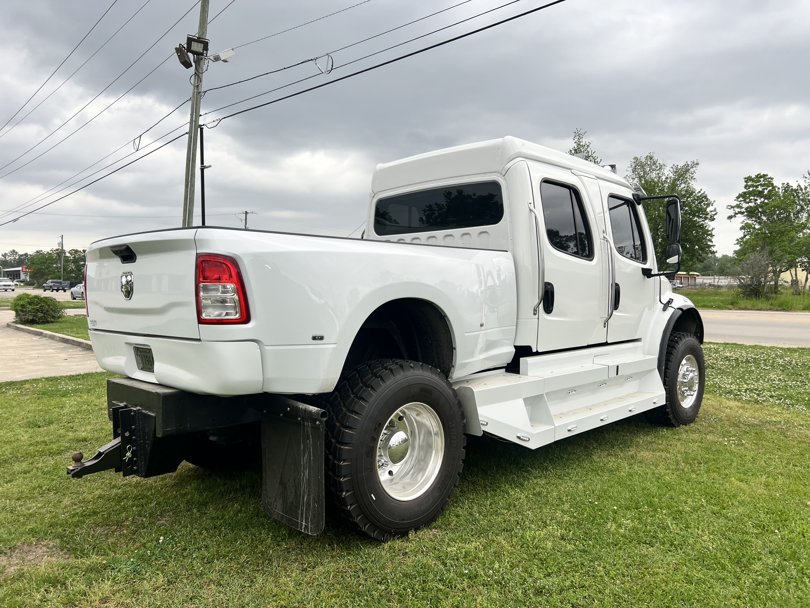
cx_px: 405
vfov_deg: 53.1
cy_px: 304
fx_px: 608
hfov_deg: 67.3
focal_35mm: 26
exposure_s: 1/611
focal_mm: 5.7
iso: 50
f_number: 1.5
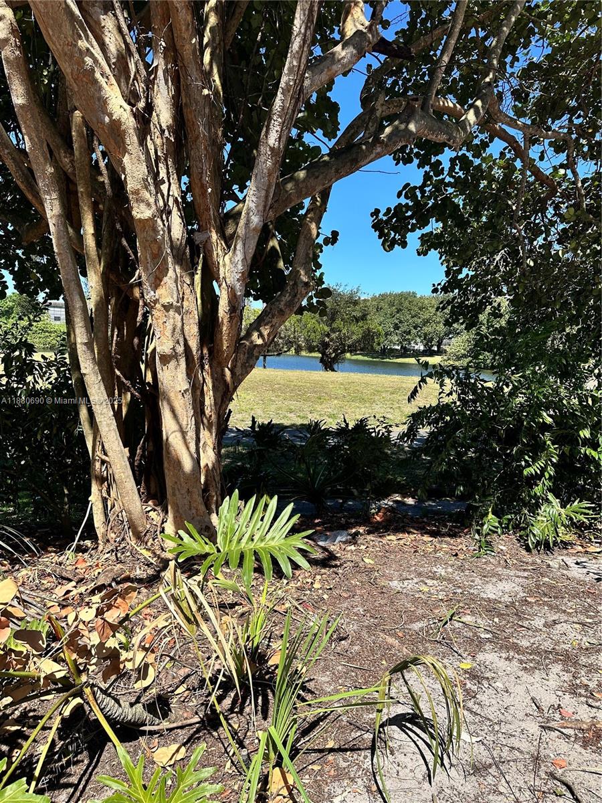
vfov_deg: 71.6
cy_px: 402
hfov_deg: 56.8
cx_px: 301
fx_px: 557
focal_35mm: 24
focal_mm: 6.86
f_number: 1.78
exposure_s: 1/3058
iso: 80
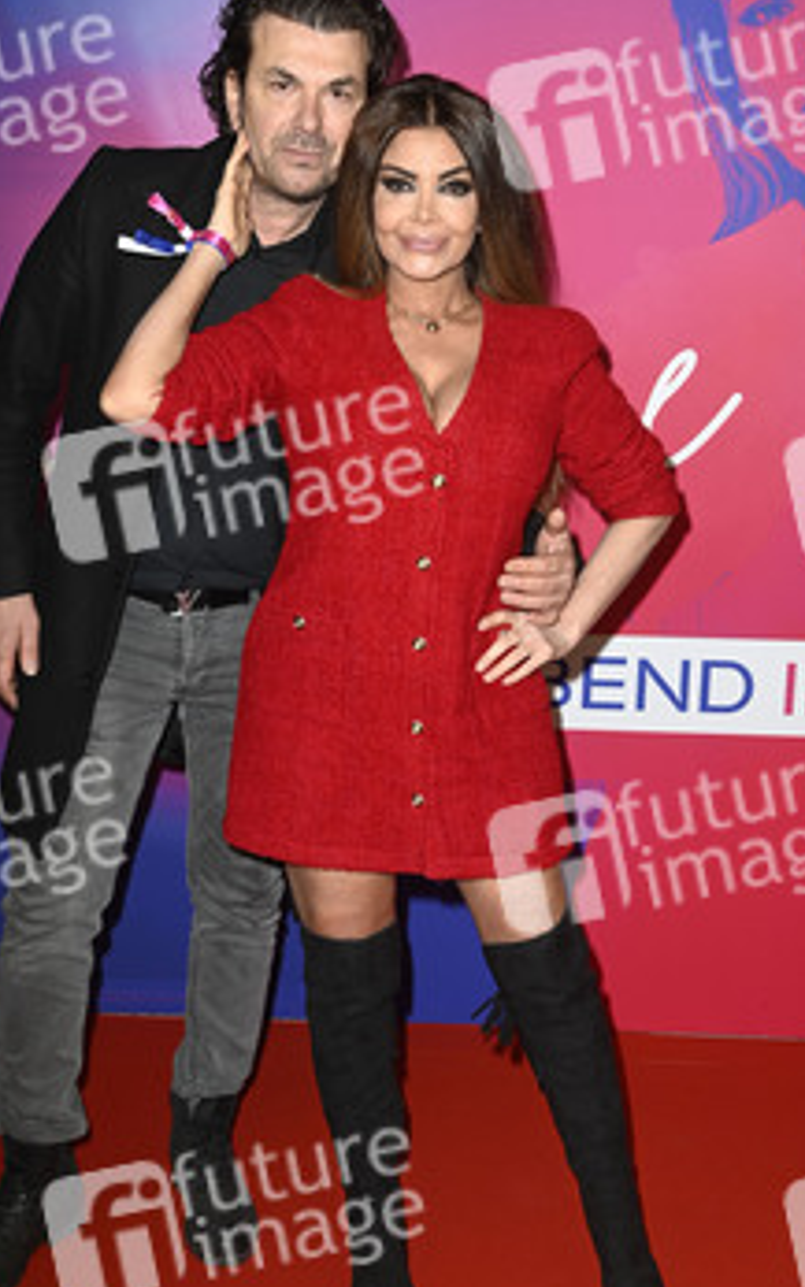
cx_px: 341
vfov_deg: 42.6
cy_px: 660
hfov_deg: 27.4
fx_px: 1649
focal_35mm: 47
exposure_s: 1/250
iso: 500
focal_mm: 40
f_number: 5.6
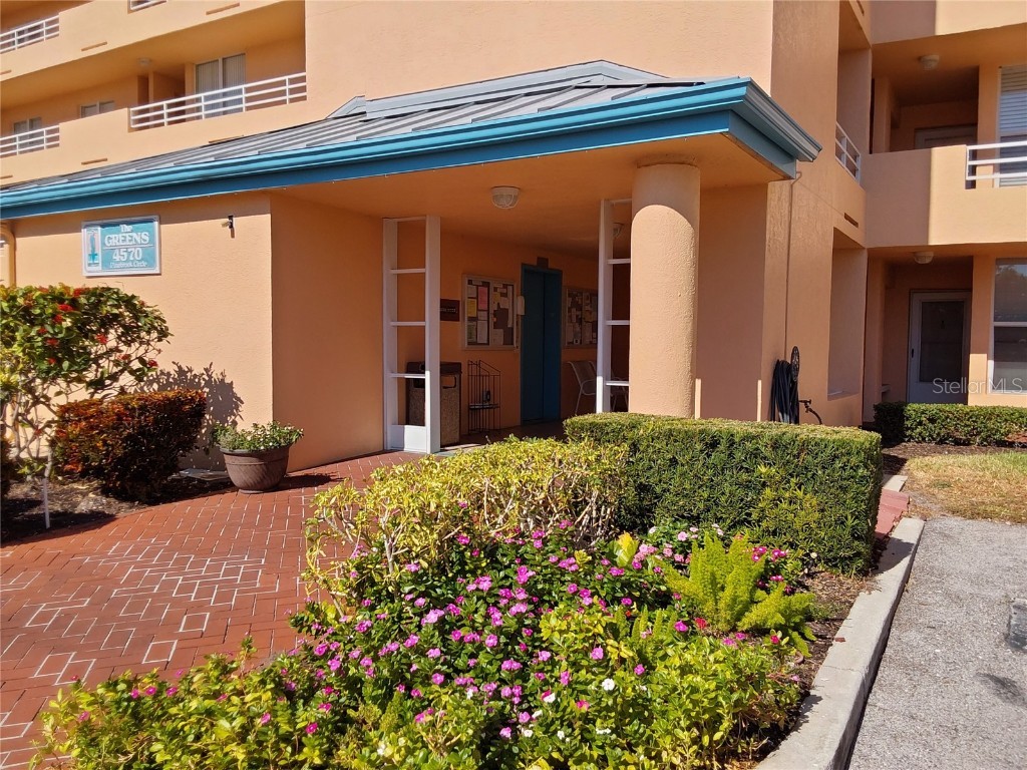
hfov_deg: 63.4
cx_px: 514
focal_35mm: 28
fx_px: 831
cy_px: 385
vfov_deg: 49.7
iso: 50
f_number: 1.9
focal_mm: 2.91
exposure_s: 1/2707
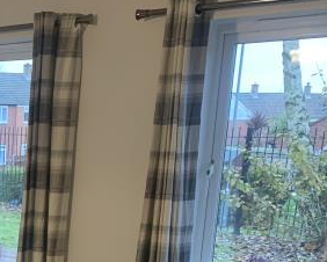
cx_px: -79
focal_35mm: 72
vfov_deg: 19.8
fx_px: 697
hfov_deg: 23.7
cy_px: 325
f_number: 1.8
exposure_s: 1/50
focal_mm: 4.25
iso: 160
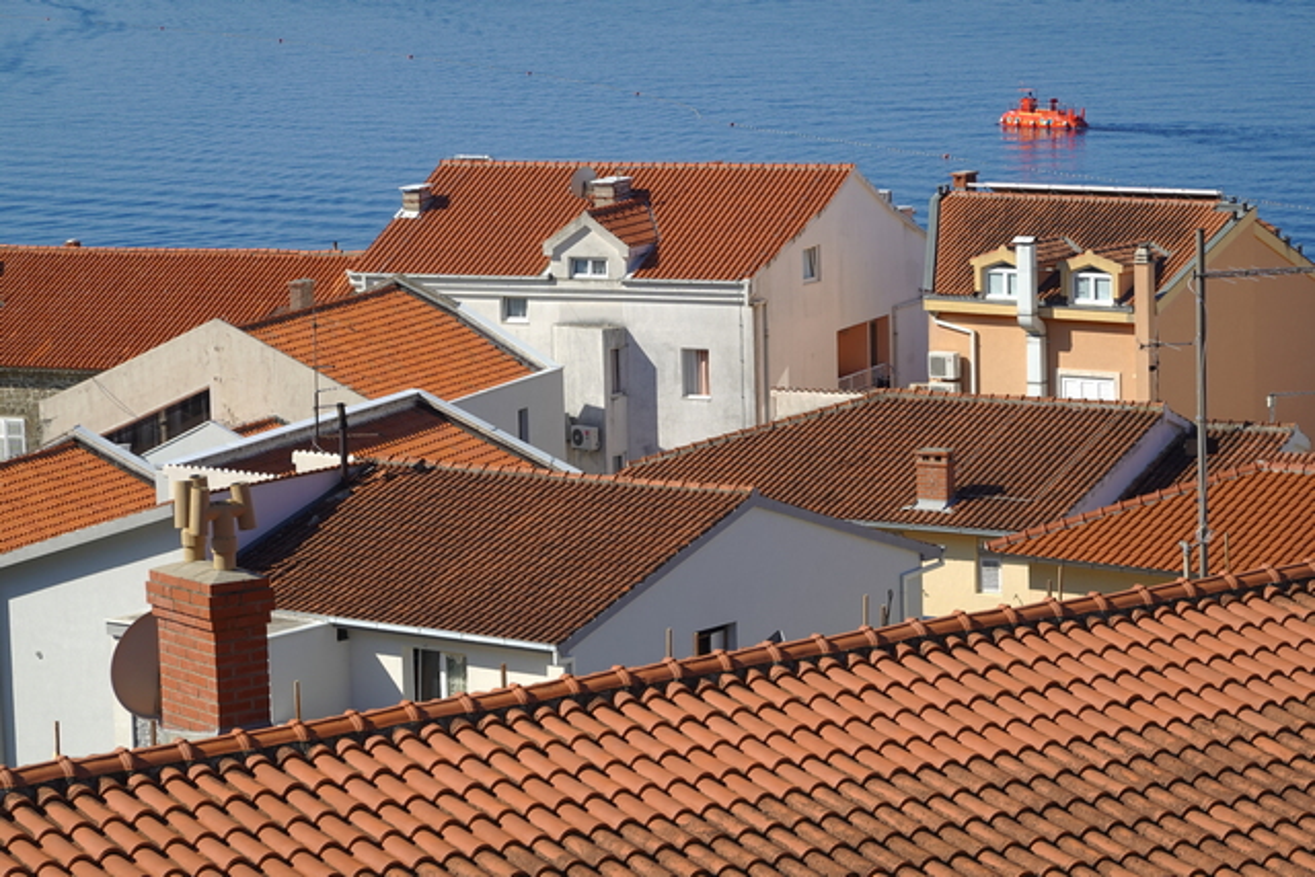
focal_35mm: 124
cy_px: 438
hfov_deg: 16.5
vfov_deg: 11.1
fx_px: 4530
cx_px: 658
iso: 64
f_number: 4.5
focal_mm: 45.23
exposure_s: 1/500
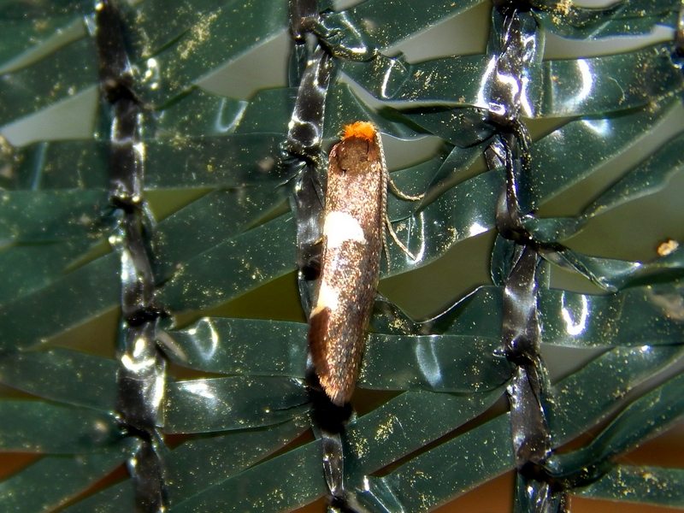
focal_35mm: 162
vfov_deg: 9.2
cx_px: 342
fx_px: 3201
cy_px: 256
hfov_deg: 12.2
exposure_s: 1/80
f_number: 10.1
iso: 125
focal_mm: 28.7
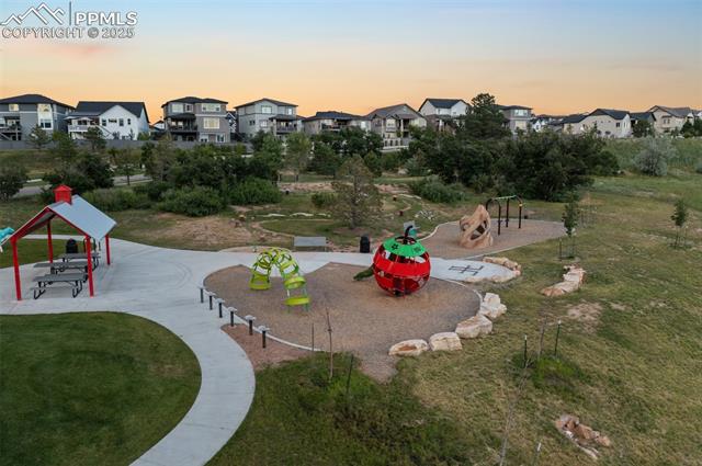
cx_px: 351
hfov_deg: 65.5
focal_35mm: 28
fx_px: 545
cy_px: 233
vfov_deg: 46.3
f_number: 3.2
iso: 100
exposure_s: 1/50
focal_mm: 10.26
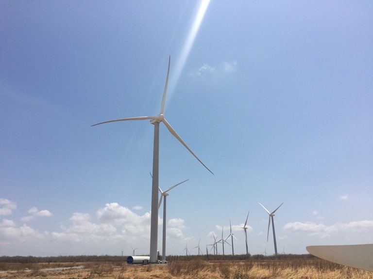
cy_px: 140
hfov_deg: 61.7
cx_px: 186
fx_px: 312
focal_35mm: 29
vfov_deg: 48.2
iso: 32
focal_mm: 4.15
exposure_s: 1/5882
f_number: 2.2
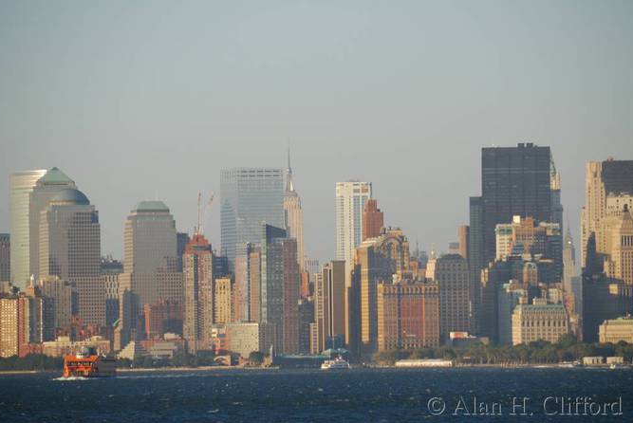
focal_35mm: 315
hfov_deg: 6.5
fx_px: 5543
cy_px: 207
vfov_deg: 4.4
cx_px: 317
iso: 200
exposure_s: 1/500
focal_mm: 200
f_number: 5.6
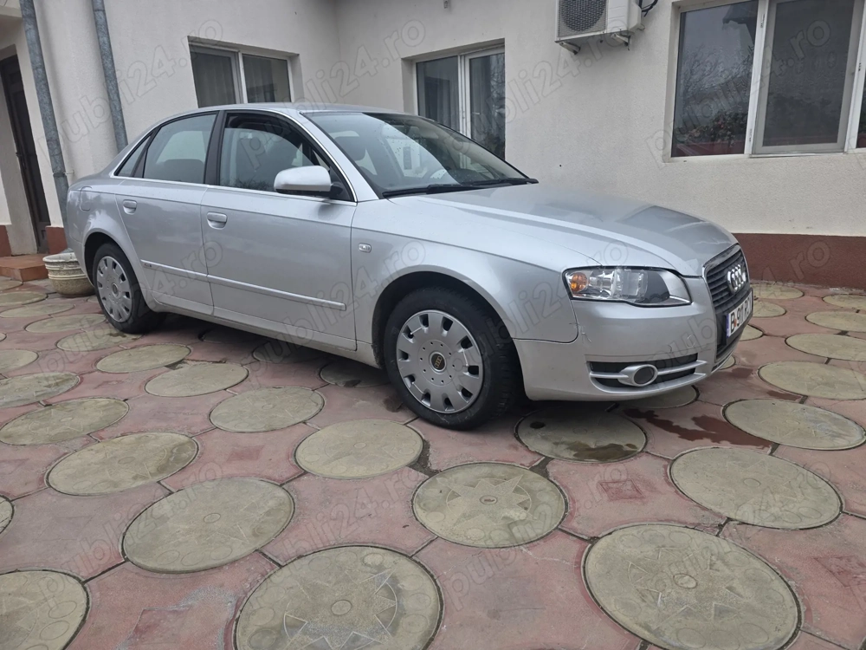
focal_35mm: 23
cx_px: 433
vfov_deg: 58.9
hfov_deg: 73.9
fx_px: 575
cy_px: 325
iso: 80
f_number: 1.7
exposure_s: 1/3109
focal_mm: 6.3
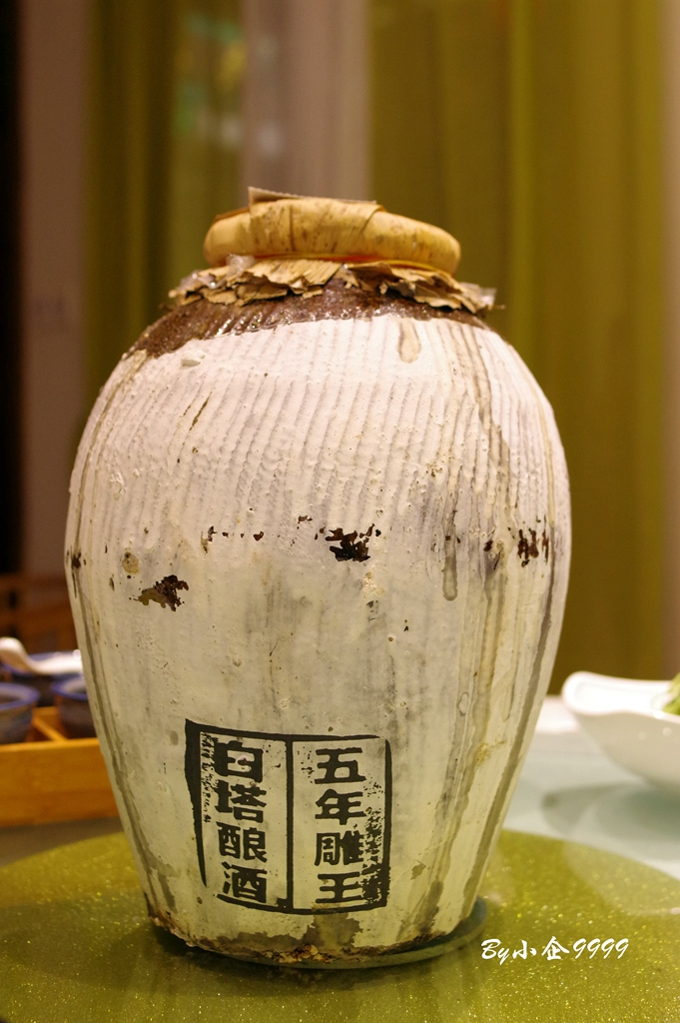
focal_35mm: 46
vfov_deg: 42.8
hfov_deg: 29.2
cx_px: 340
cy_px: 512
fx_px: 1305
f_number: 4
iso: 1600
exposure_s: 1/100
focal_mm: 31
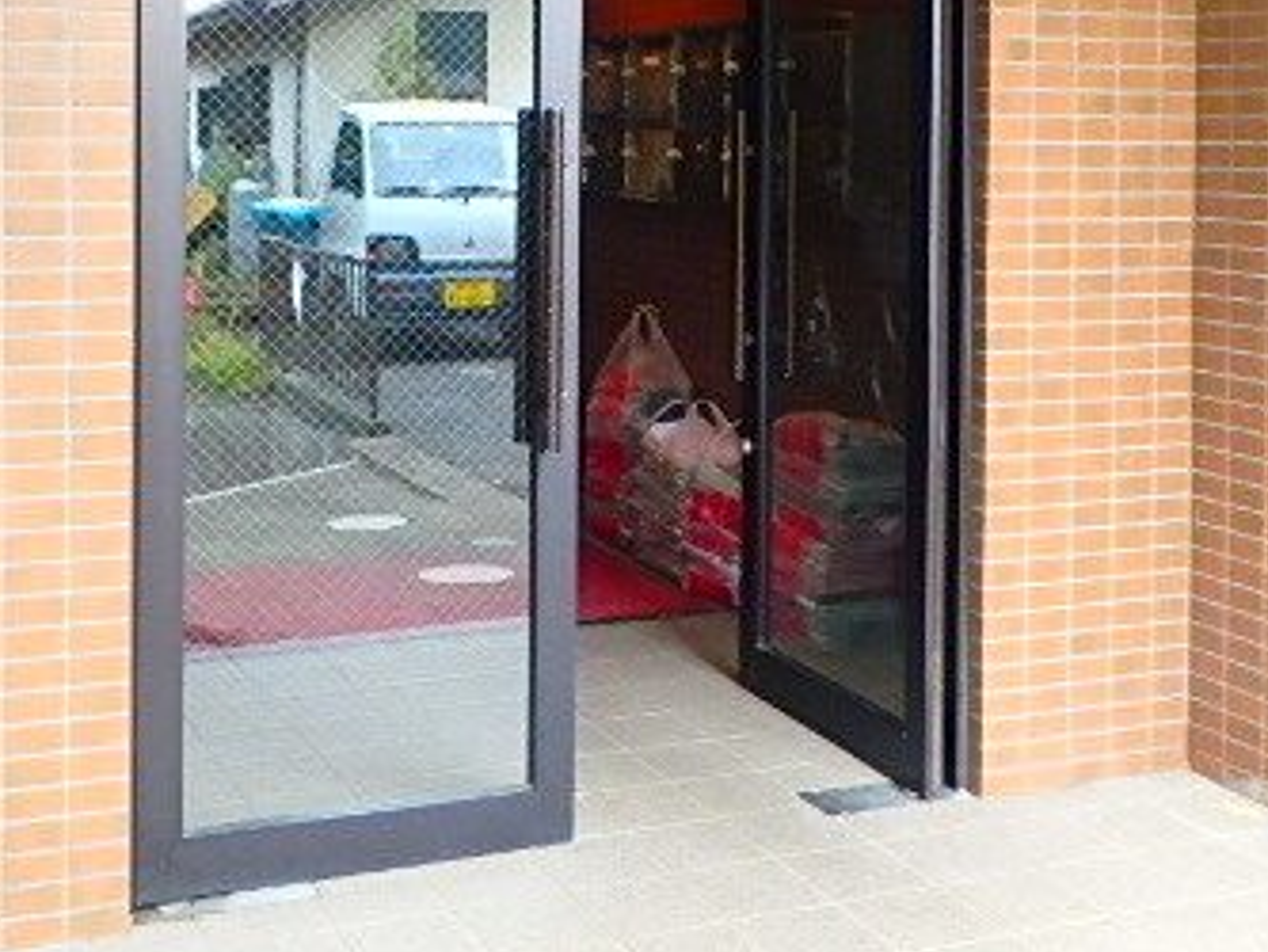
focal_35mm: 50
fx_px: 1832
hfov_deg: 38.0
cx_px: 518
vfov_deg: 28.4
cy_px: 171
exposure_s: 1/20
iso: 800
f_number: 4.3
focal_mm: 4.7
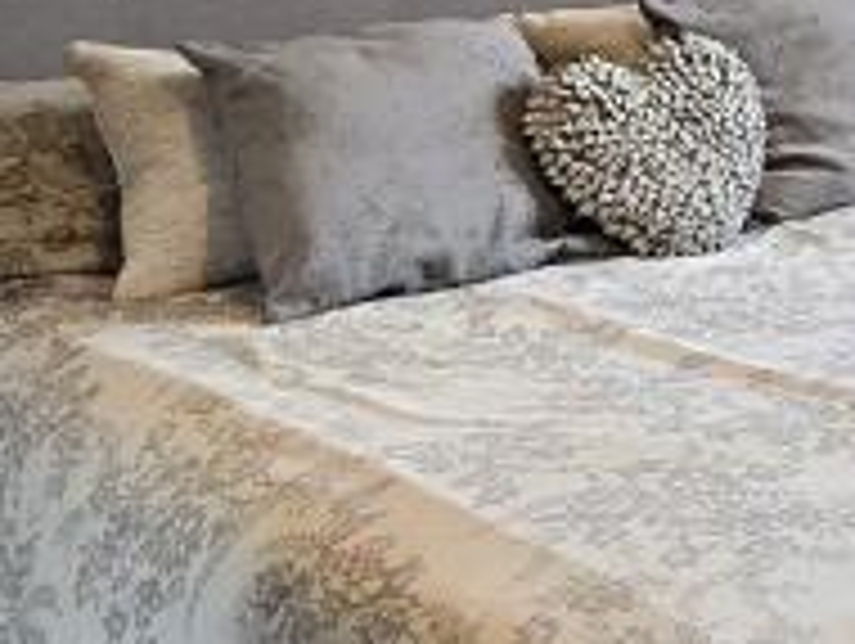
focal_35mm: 70
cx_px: 1215
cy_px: -104
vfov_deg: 19.9
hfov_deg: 23.3
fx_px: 1731
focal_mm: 2.2
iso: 100
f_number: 2.2
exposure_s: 1/50.3
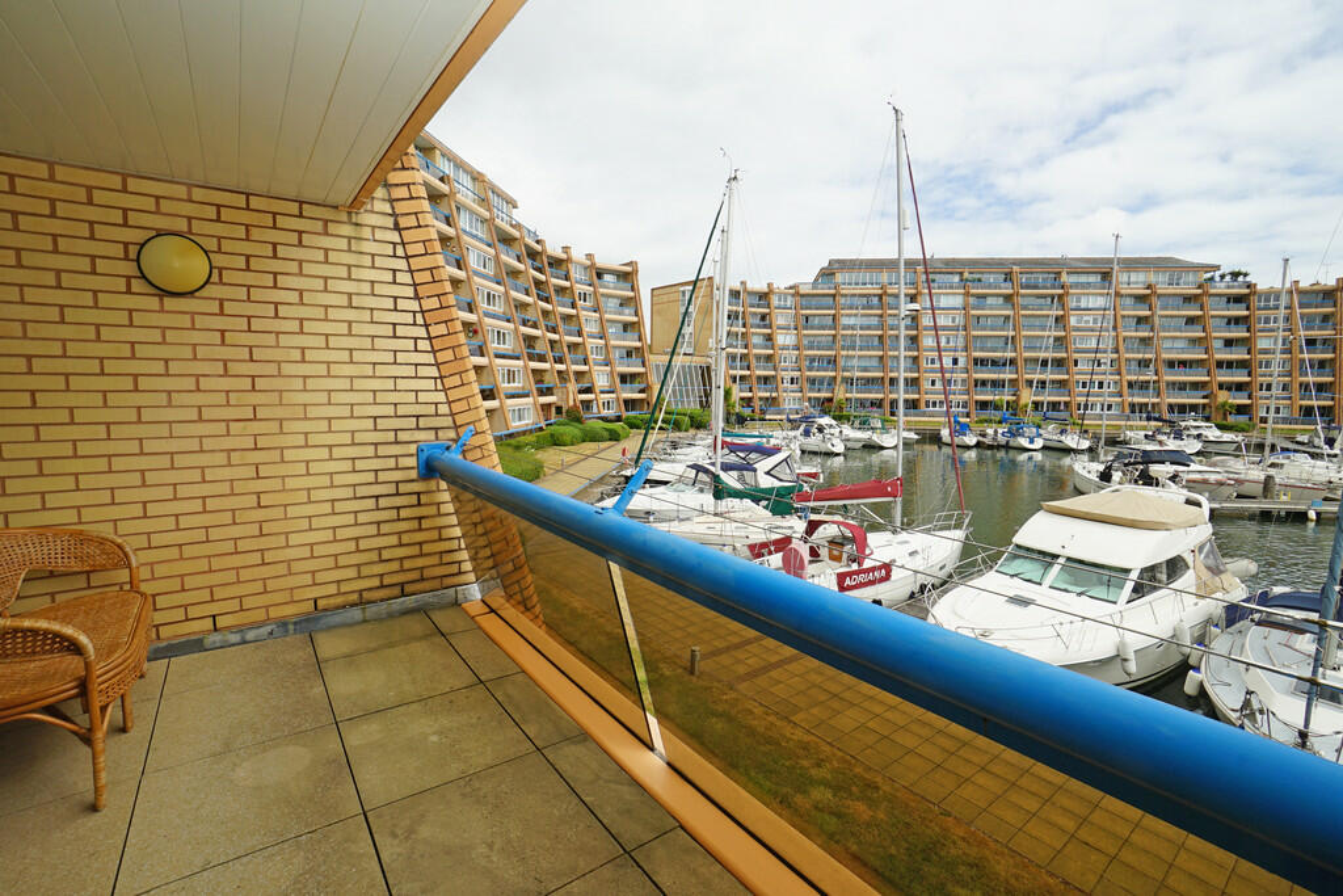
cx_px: 672
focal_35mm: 15
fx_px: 560
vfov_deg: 77.3
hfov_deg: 100.4
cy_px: 448
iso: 100
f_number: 13
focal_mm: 10
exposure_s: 1/100
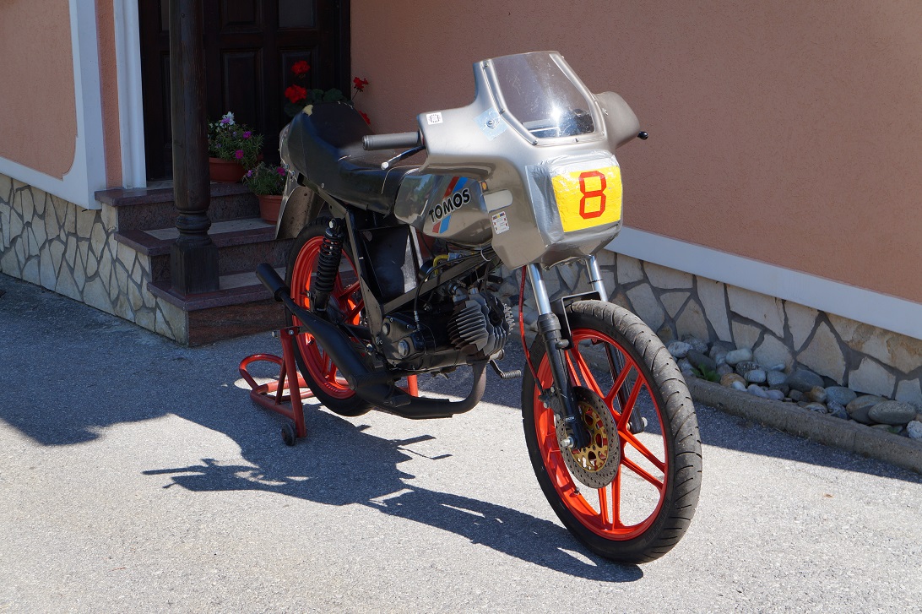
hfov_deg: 38.9
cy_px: 307
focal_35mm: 51
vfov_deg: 26.5
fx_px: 1306
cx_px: 461
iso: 100
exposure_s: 1/250
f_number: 6.3
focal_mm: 34
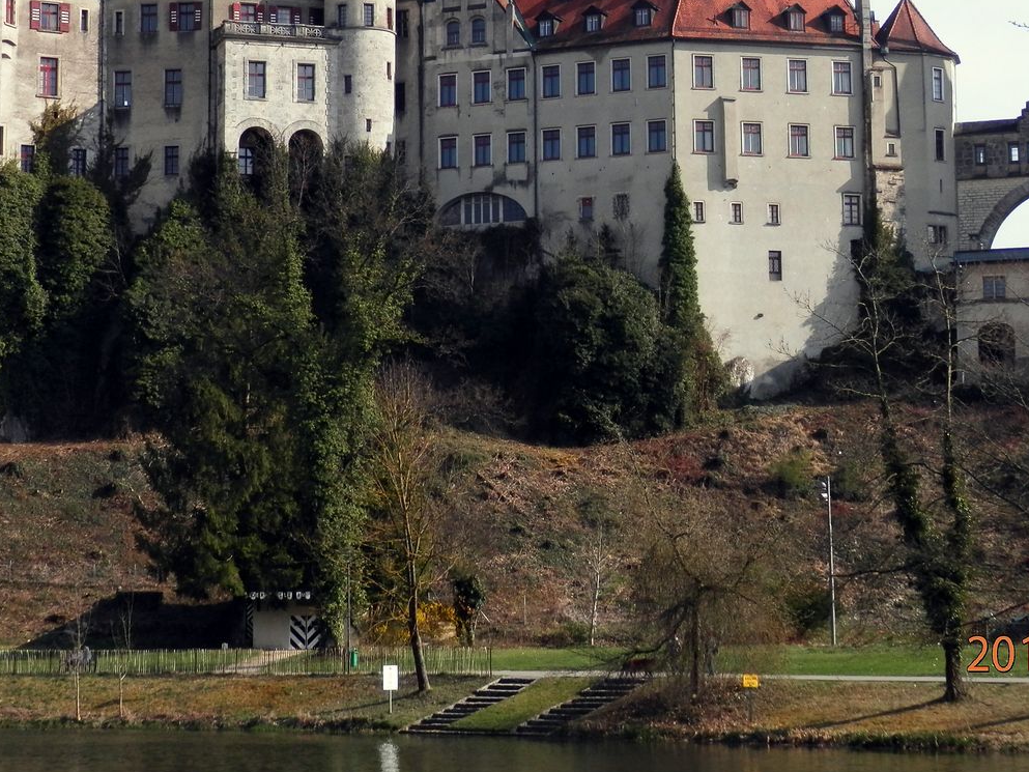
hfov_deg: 22.5
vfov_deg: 16.9
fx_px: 2586
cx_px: 491
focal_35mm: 87
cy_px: 165
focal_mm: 9.8
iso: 80
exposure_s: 1/500
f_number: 4.1
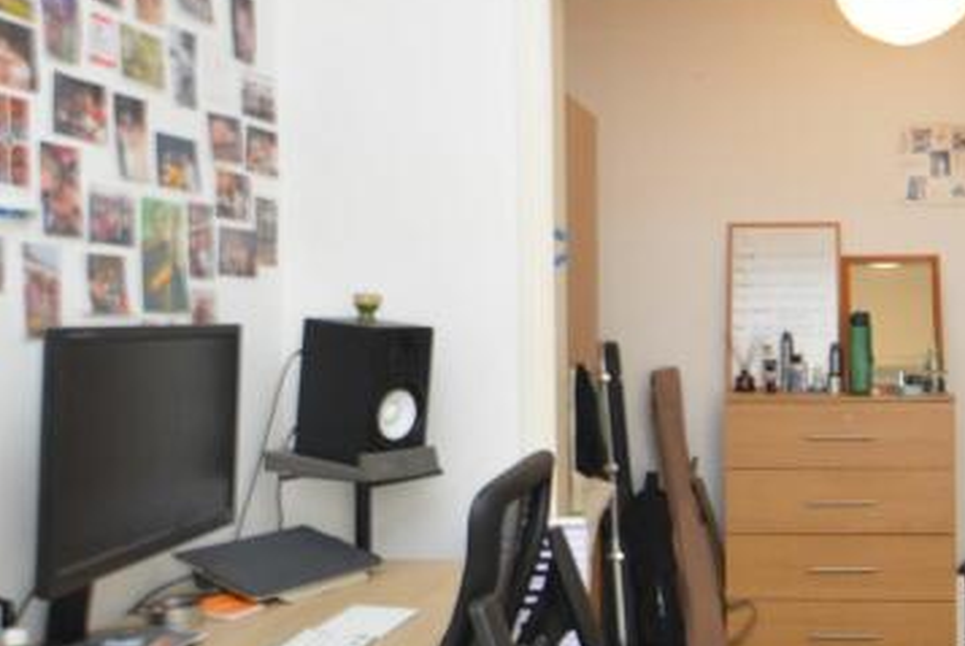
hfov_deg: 41.9
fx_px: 1154
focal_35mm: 43
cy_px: 343
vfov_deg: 31.3
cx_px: 862
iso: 800
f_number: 3.5
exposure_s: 1/45
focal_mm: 10
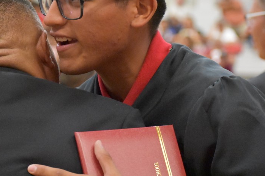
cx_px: 95
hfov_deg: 11.9
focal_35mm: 172
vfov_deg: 8.0
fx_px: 1266
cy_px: 65
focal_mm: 80
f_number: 4.8
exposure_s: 1/250
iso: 12800
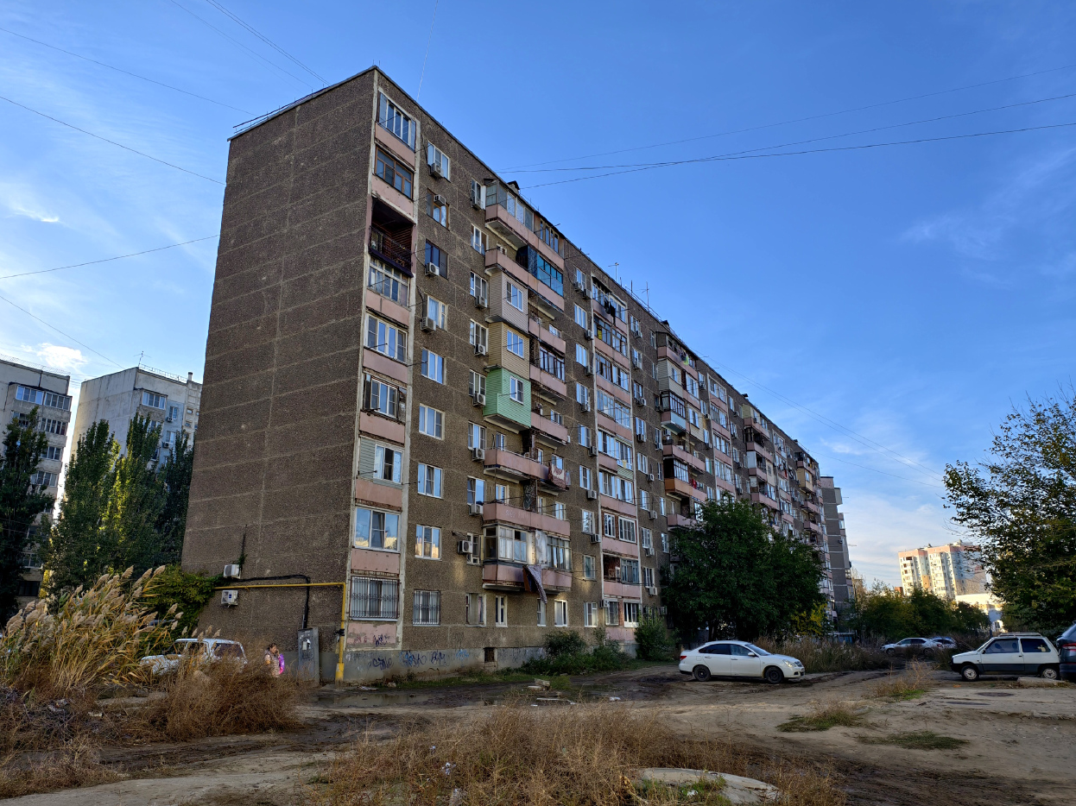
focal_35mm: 24
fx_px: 746
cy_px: 409
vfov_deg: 56.8
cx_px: 516
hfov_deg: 71.6
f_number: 1.57
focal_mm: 6.54
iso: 72
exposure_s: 1/1263
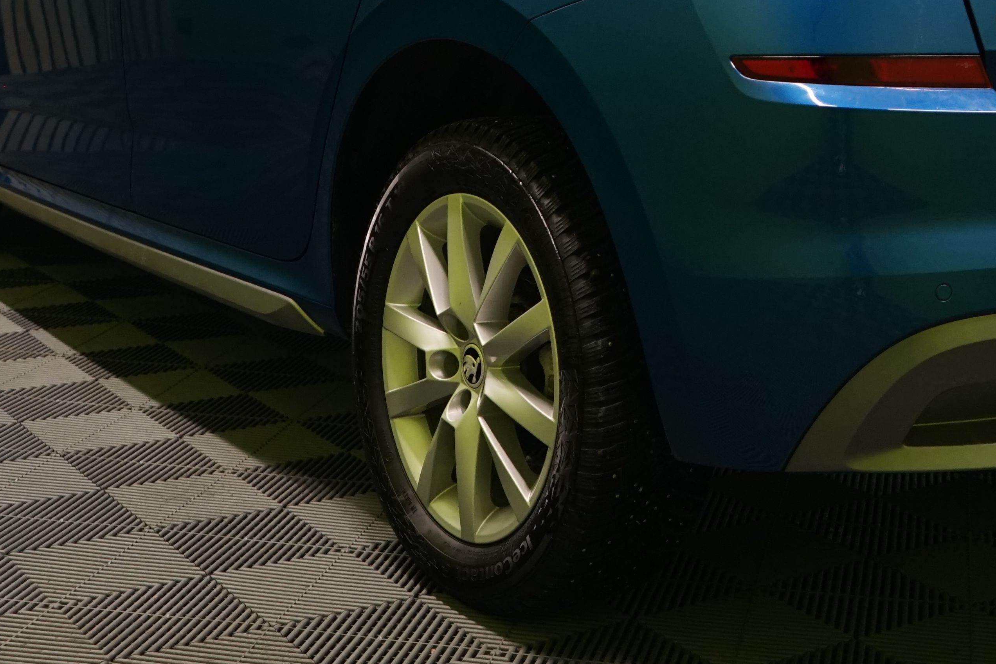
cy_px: 43
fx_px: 1826
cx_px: 675
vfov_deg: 20.1
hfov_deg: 30.3
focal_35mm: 66
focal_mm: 28
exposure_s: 1/30
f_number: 4.5
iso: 1000
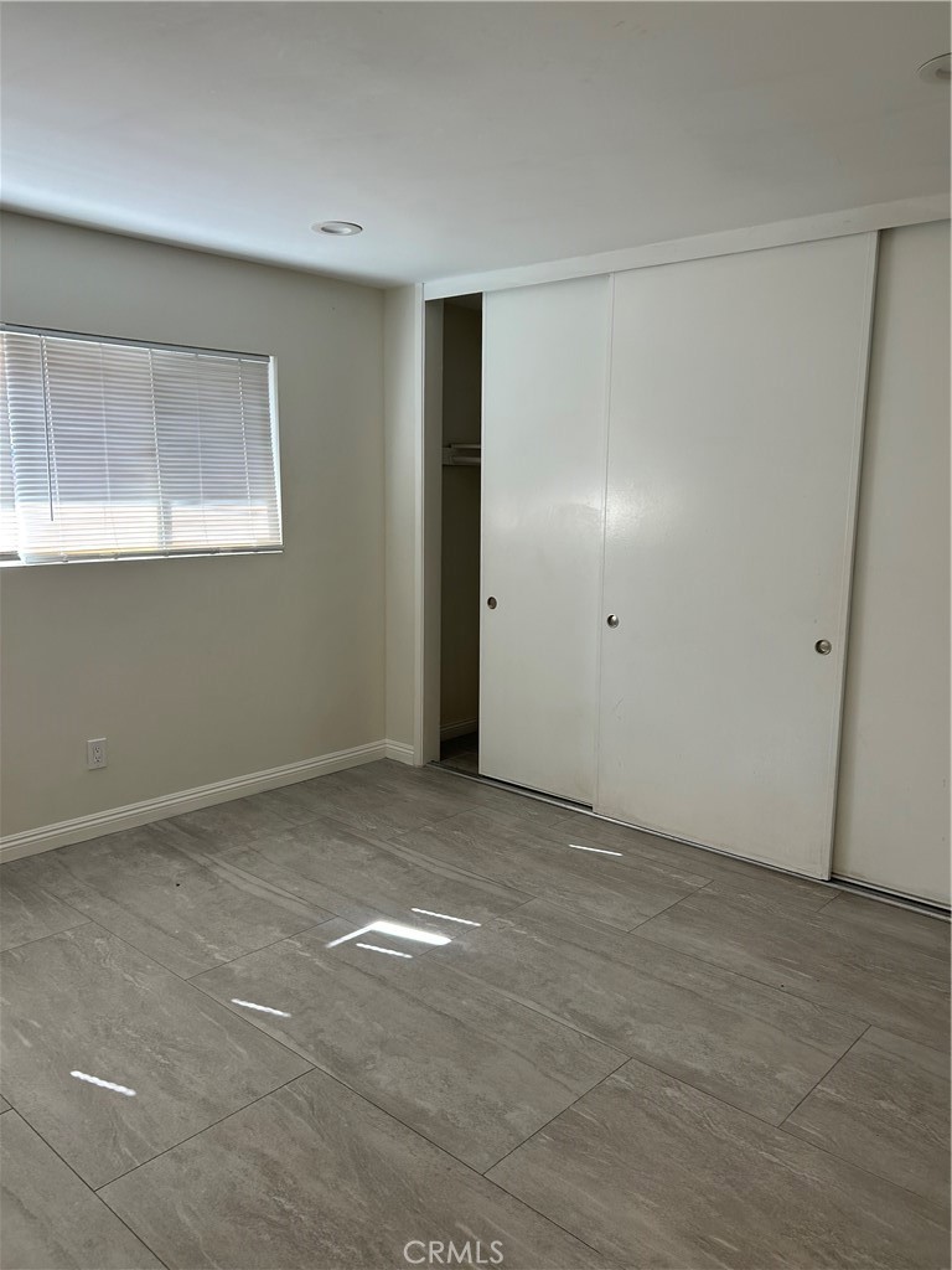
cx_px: 476
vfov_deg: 67.3
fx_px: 953
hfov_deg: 53.1
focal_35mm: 26
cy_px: 635
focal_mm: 5.7
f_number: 1.5
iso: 80
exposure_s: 1/120
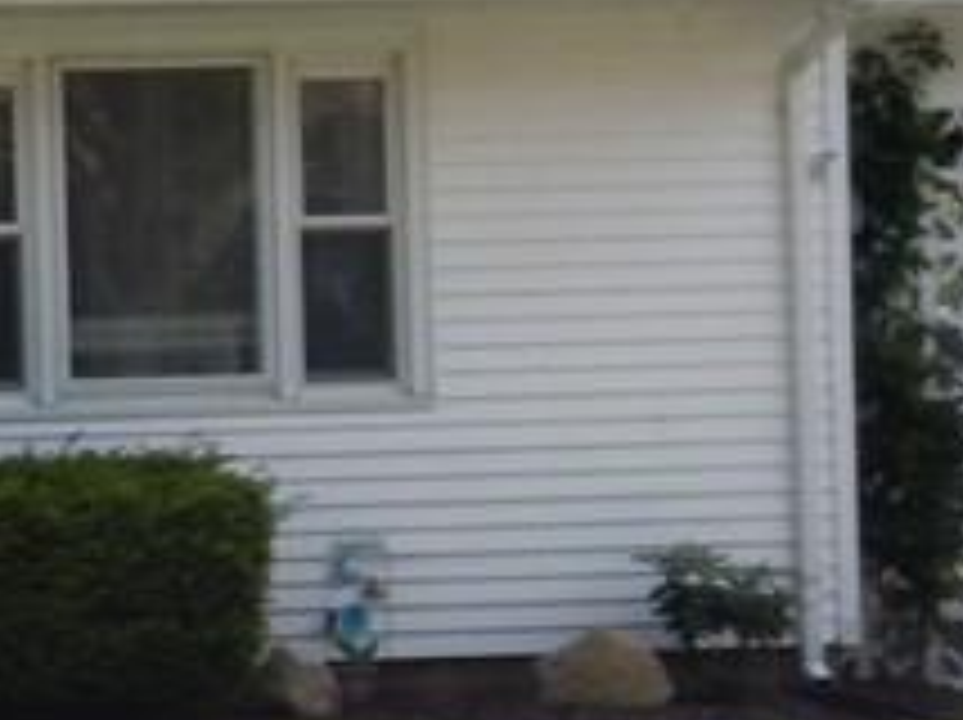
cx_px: -666
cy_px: 486
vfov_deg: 10.6
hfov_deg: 13.1
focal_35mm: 139
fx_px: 3863
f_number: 2.8
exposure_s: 1/1500
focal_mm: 5.1
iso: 125
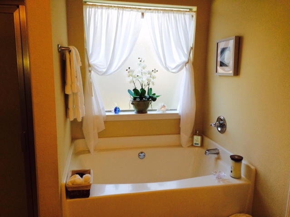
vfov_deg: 48.2
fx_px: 243
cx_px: 145
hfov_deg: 61.7
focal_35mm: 29
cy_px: 108
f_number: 2.2
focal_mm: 4.15
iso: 64
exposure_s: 1/120
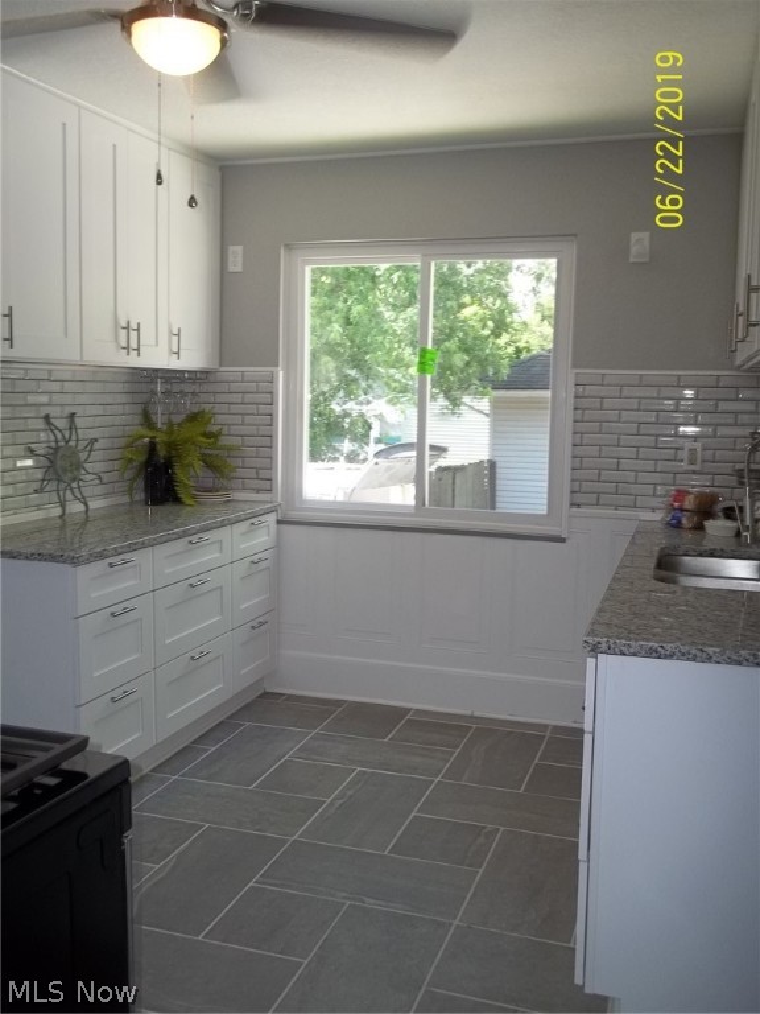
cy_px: 507
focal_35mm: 32
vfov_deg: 56.8
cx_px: 380
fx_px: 937
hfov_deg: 44.2
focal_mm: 5.7
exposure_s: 1/50
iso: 64
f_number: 2.9
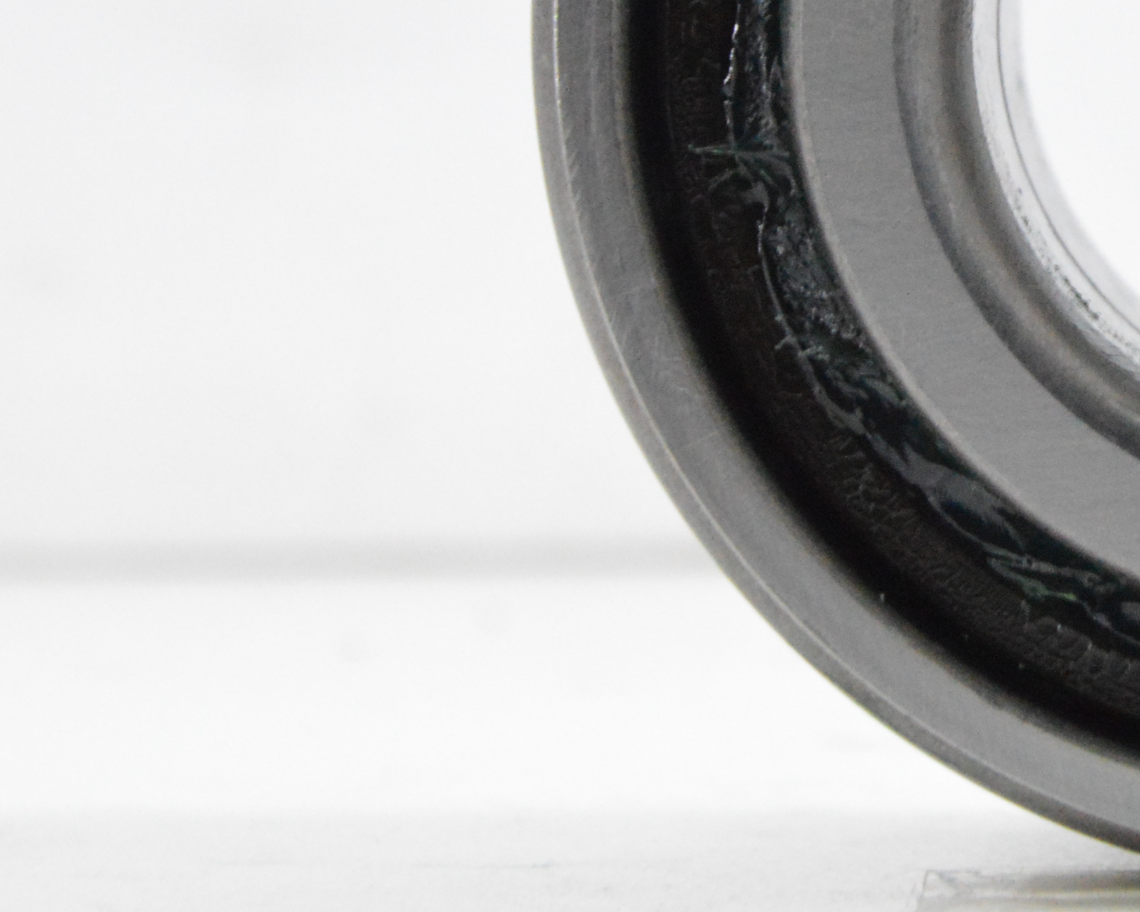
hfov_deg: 6.2
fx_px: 10494
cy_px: -18
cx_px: 1354
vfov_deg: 5.0
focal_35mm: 311
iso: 3200
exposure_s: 1/100
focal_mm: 66
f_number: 7.1
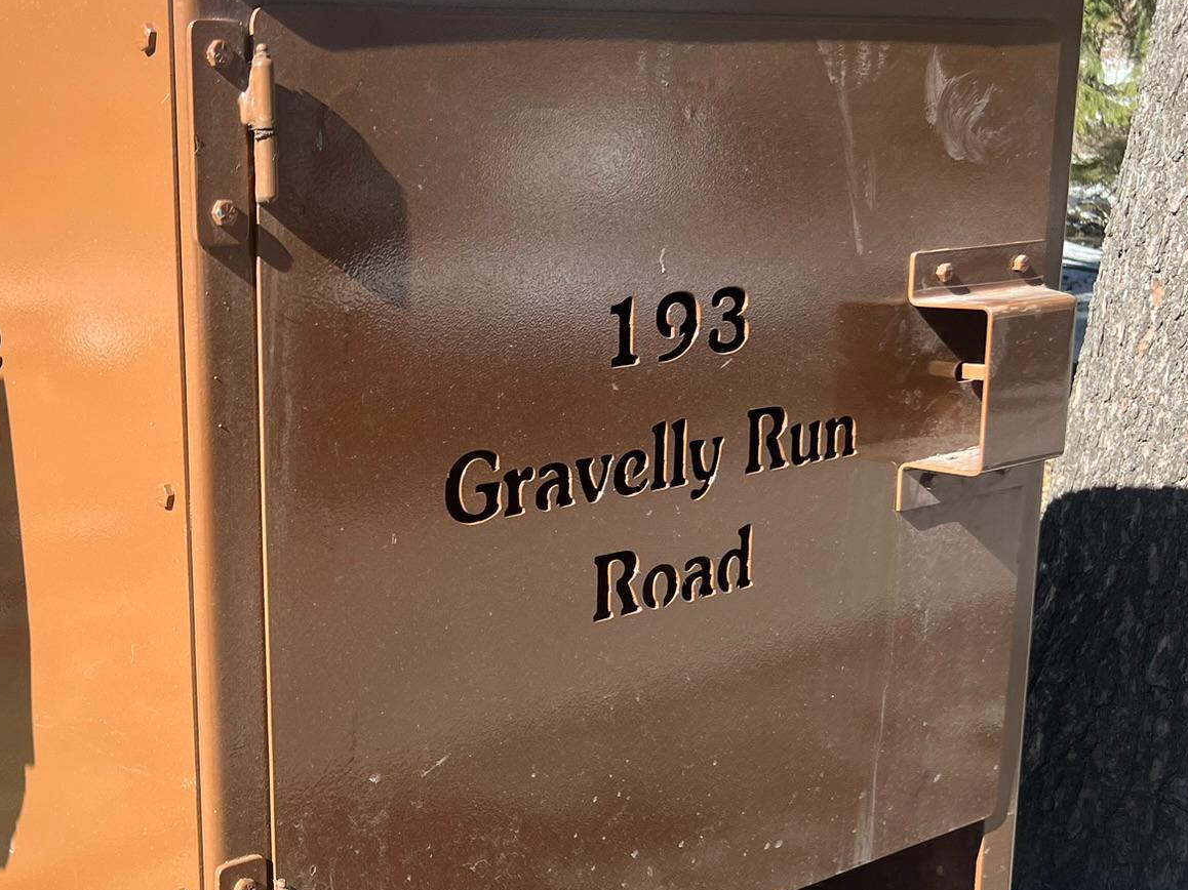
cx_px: 148
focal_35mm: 46
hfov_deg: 38.7
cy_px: 536
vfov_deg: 31.4
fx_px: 1578
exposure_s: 1/1344
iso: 50
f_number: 1.5
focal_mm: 5.7
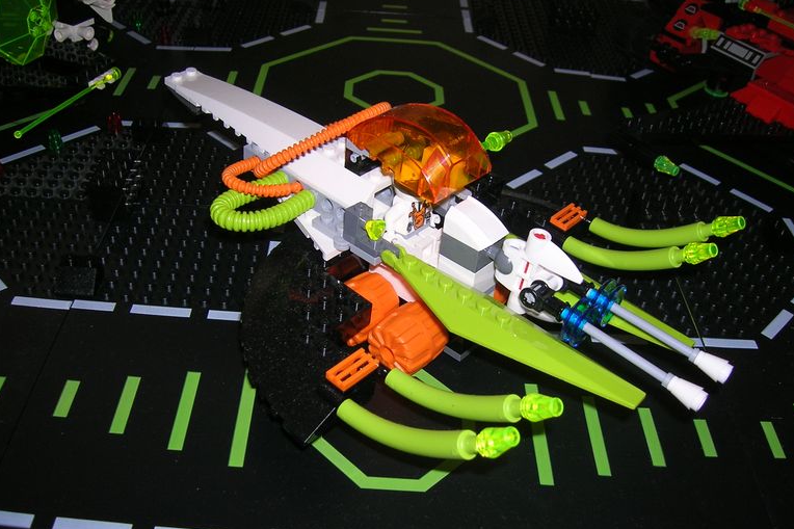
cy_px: 295
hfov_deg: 51.9
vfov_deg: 35.9
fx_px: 816
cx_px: 411
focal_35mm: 37
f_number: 2.9
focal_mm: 5.7
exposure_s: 1/60.1
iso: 50
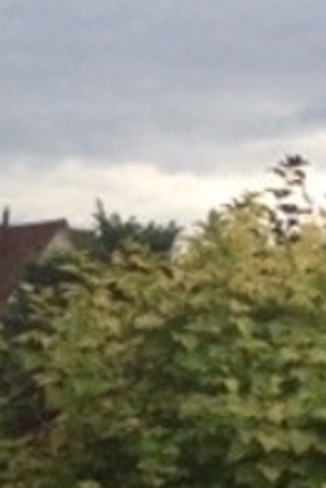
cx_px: -251
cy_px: 540
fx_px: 1668
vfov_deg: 16.1
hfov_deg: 10.5
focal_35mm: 123
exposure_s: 1/1080
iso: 32
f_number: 2.2
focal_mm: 4.15
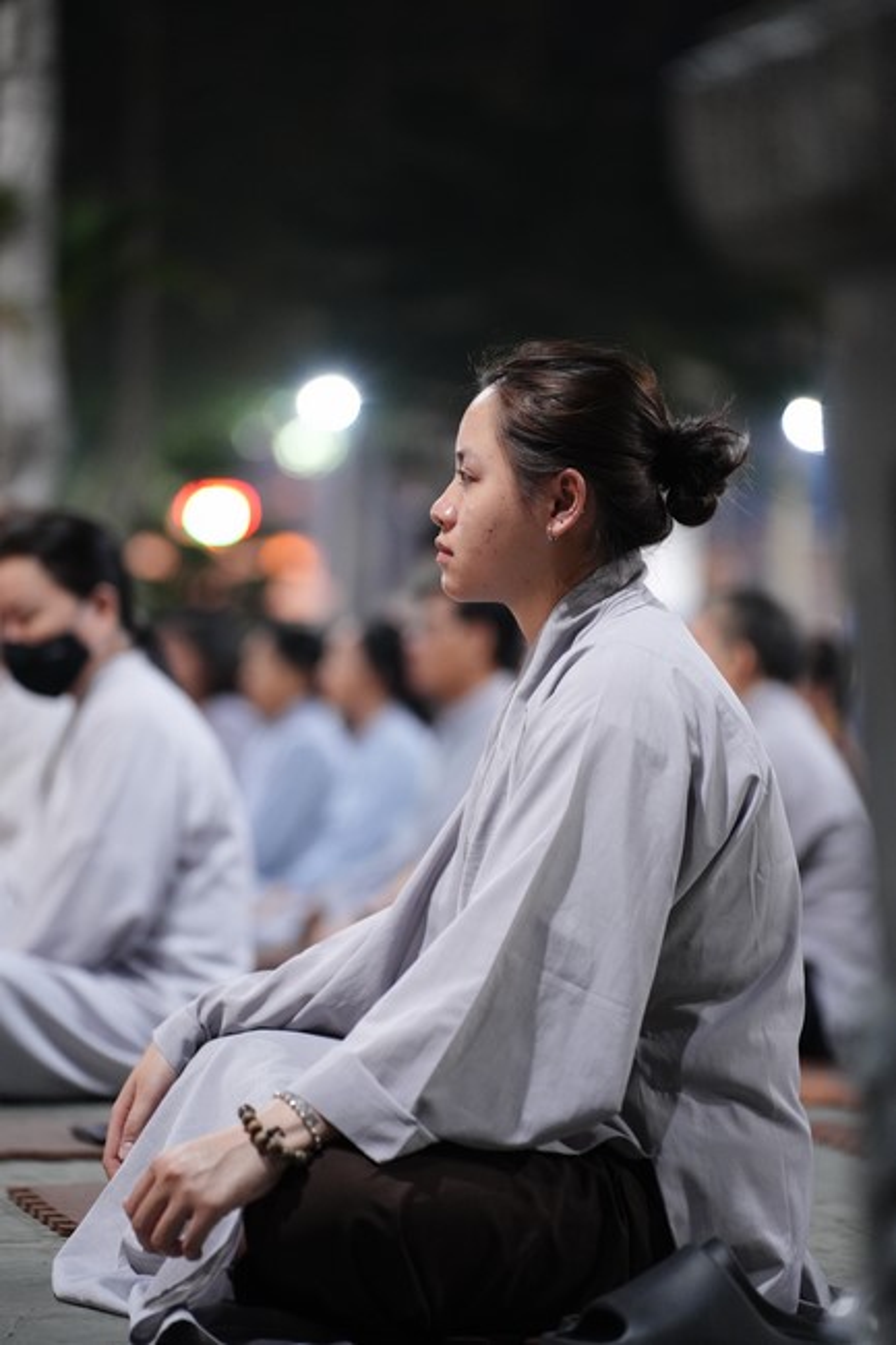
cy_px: 672
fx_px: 5603
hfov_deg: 9.1
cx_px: 448
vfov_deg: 13.7
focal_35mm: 150
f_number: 2.8
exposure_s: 1/60
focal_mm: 150
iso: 4000
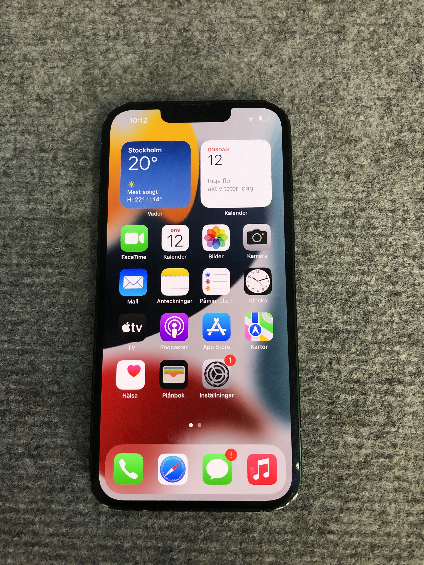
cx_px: 212
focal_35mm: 28
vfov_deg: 63.4
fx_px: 457
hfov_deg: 49.7
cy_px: 282
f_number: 1.8
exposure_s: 1/22
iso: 40
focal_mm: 3.99
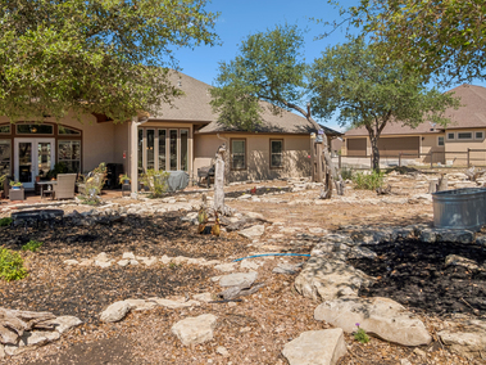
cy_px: 150
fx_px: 365
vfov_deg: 52.7
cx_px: 174
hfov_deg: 66.0
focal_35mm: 26
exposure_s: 1/500
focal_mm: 11
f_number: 11
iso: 100
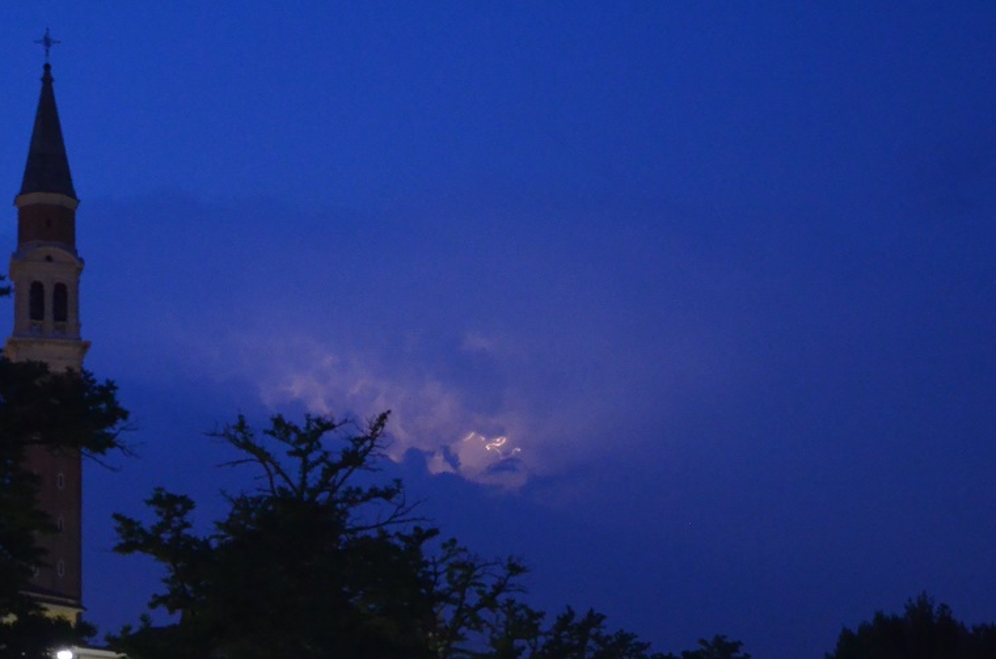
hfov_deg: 33.0
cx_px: 442
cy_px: 521
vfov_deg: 21.9
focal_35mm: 61
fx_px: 1679
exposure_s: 1/13
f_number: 4
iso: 3200
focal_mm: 25
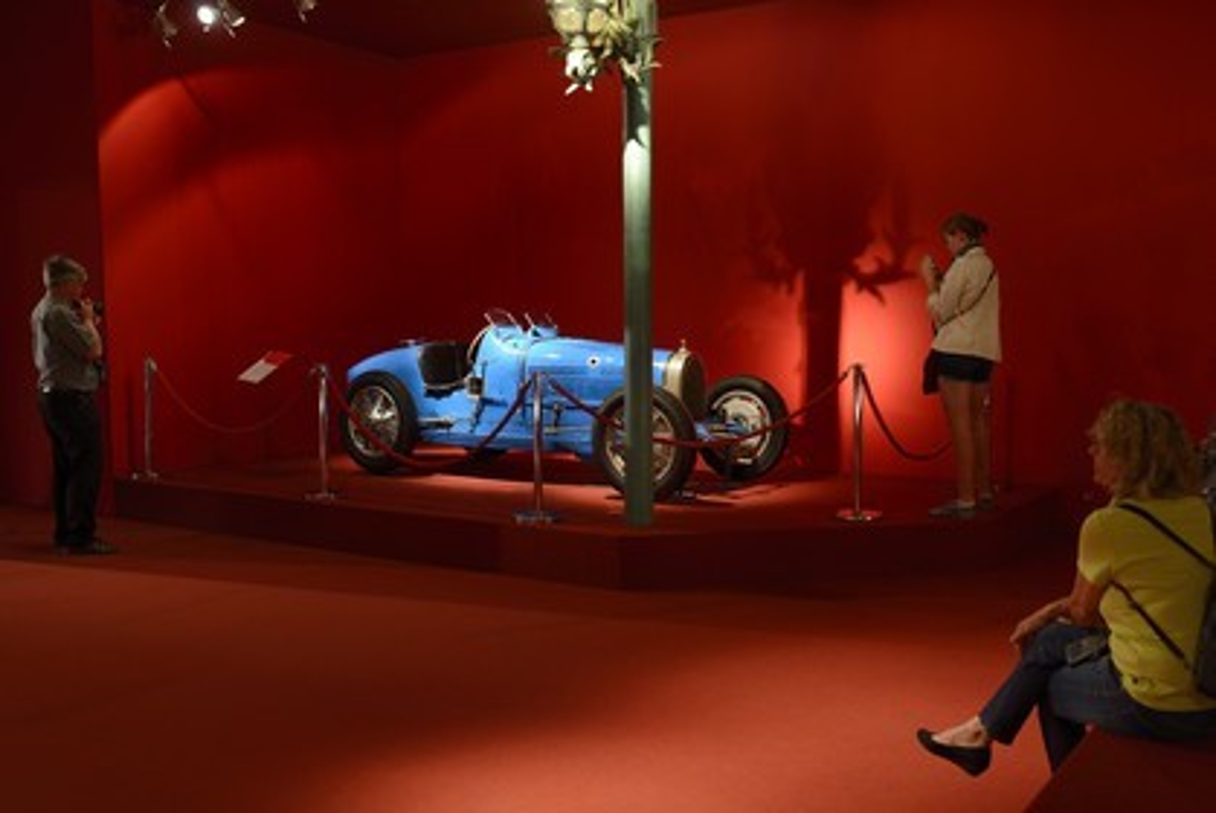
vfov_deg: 41.2
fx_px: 1082
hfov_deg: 58.7
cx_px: 608
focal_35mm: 32
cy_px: 406
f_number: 4
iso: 800
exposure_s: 1/13
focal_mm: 32
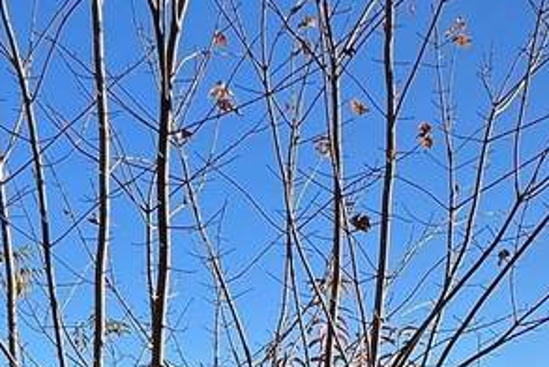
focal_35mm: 59
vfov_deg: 18.7
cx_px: 476
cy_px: 629
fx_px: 901
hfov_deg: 32.5
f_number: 1.8
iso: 32
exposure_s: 1/903
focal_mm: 1.57
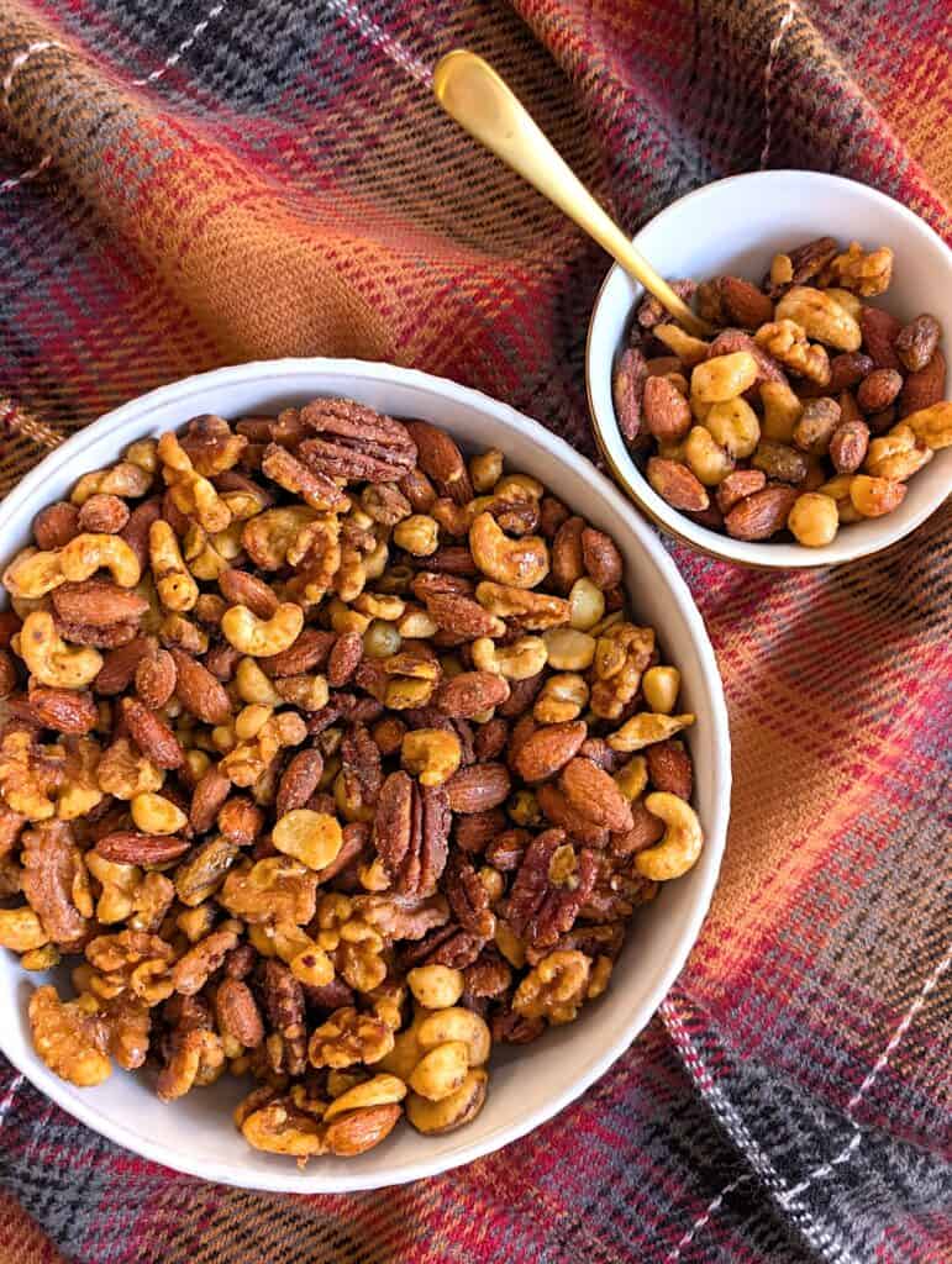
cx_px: 476
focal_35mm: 24
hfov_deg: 56.9
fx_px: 878
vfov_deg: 71.5
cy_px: 632
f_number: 1.68
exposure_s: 1/77.2
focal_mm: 6.9
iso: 421
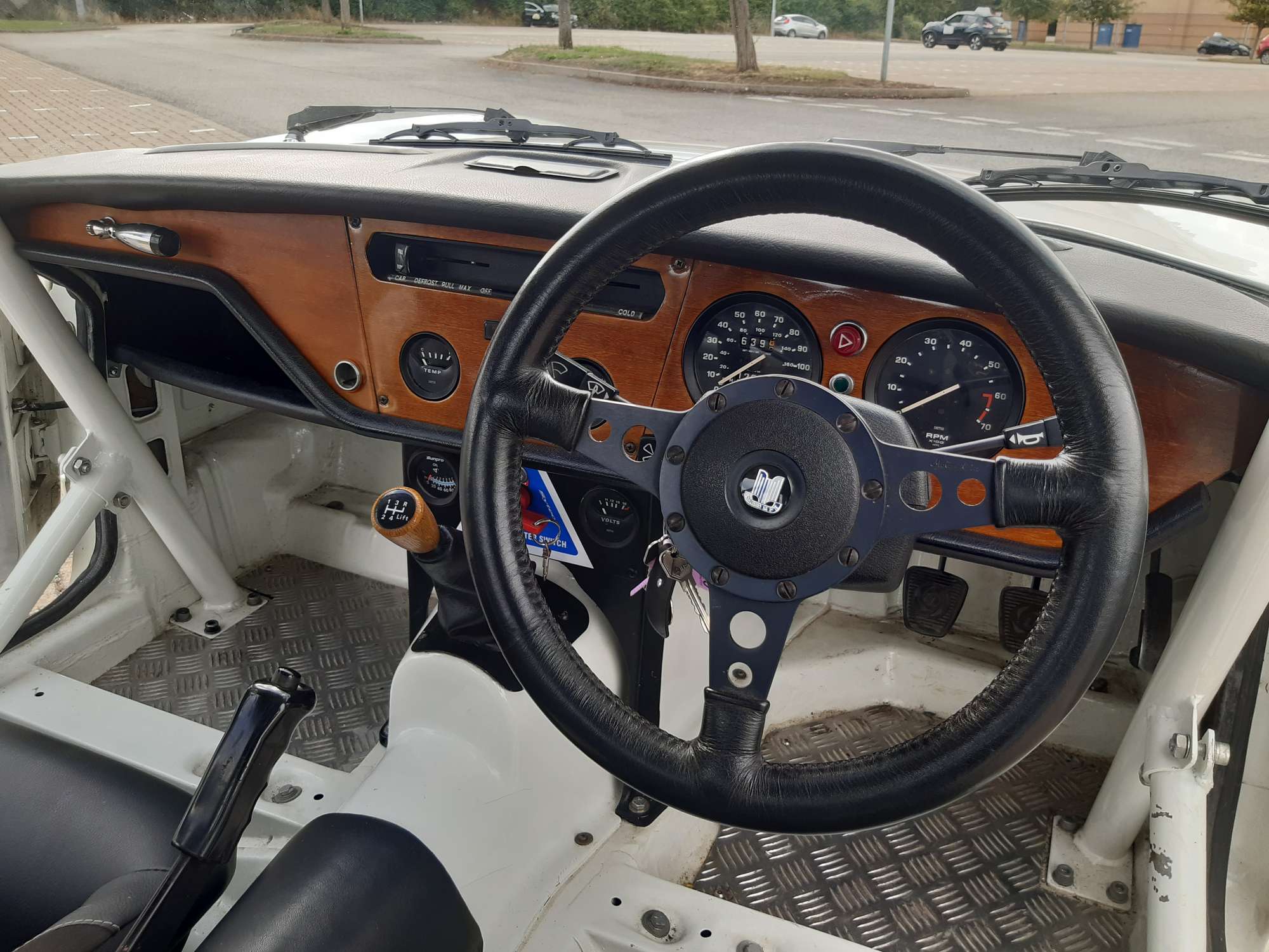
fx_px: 953
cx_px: 634
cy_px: 476
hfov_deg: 67.3
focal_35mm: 26
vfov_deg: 53.1
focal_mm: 3.92
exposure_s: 1/235
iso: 40
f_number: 1.7
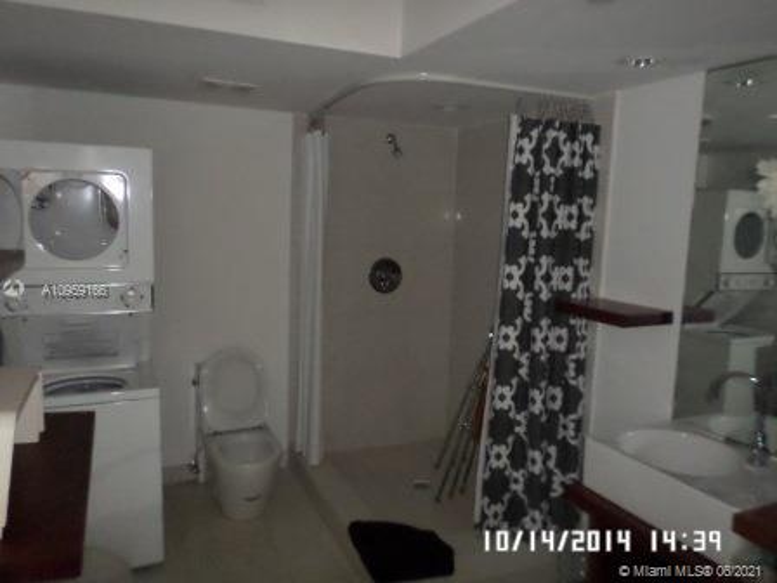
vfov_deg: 54.9
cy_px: 292
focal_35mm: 25
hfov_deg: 69.4
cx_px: 388
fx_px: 561
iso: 640
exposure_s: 1/30
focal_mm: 4.5
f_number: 9.2
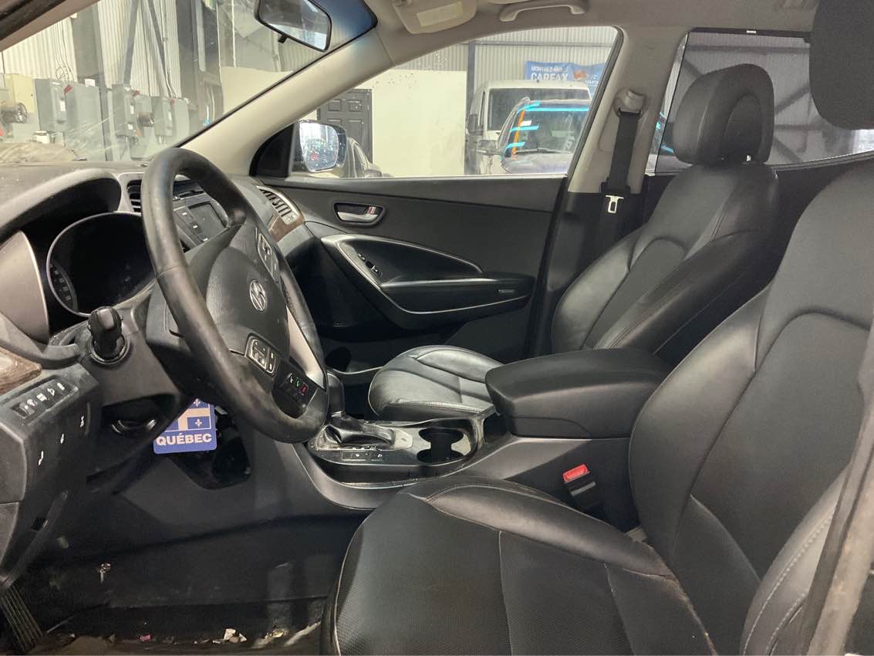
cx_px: 437
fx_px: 732
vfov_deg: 48.2
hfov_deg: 61.7
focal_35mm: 29
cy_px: 328
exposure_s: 1/30
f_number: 1.8
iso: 400
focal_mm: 3
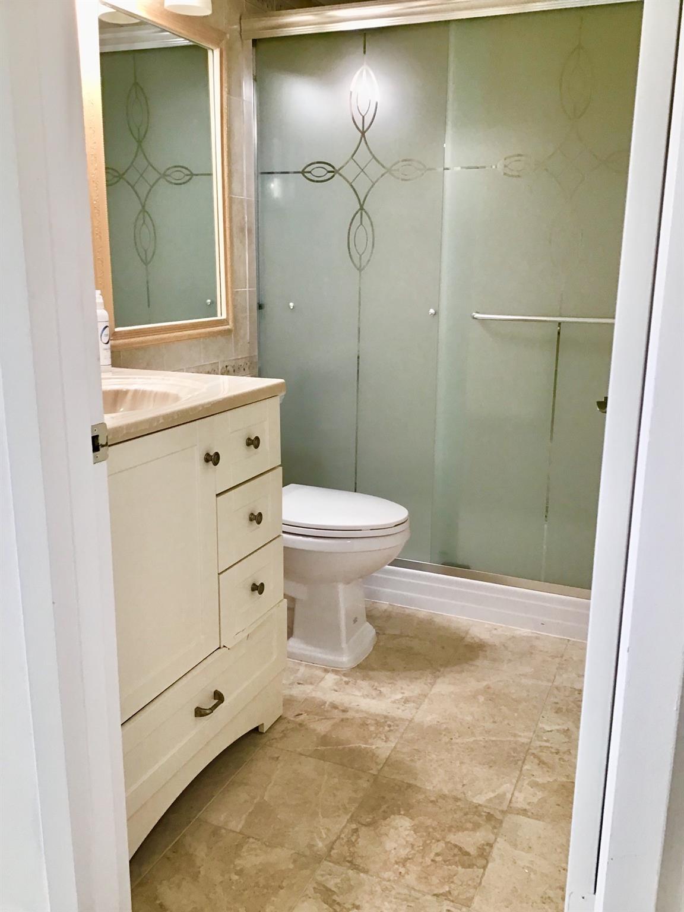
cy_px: 456
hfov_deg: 45.4
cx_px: 342
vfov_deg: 58.4
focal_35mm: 31
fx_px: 817
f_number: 2.4
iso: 64
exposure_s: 1/30
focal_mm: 3.3
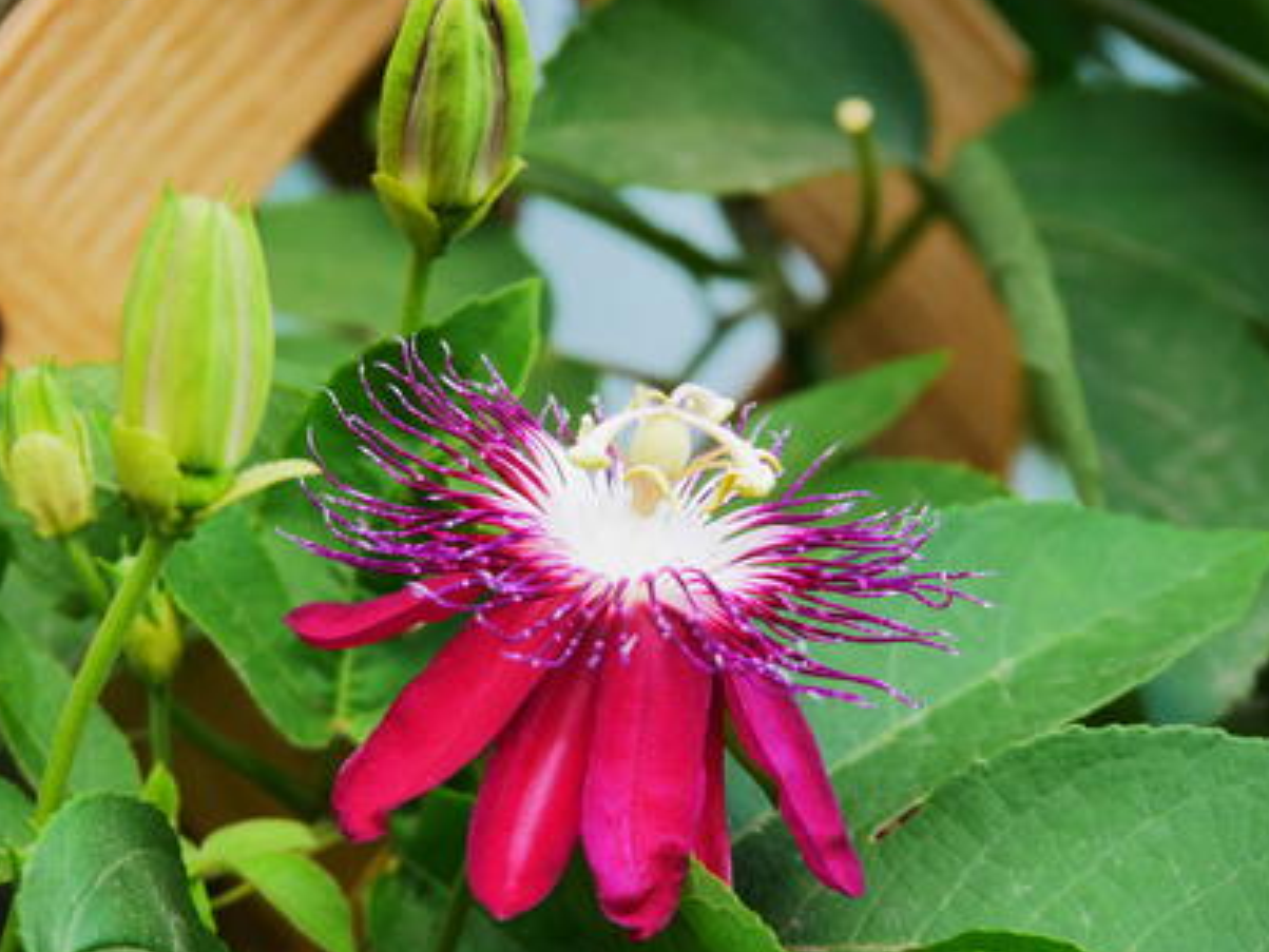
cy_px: 509
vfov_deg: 4.4
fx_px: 12358
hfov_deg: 5.9
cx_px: 633
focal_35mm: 337
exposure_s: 1/320
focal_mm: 150
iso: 500
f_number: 5.6
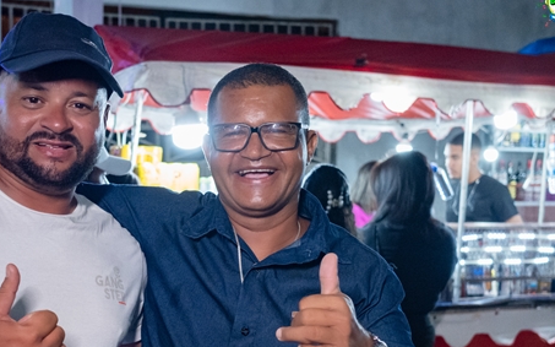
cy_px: 273
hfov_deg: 33.4
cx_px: 144
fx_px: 907
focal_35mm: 60
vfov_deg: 21.4
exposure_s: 1/400
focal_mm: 24
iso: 2500
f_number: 2.8
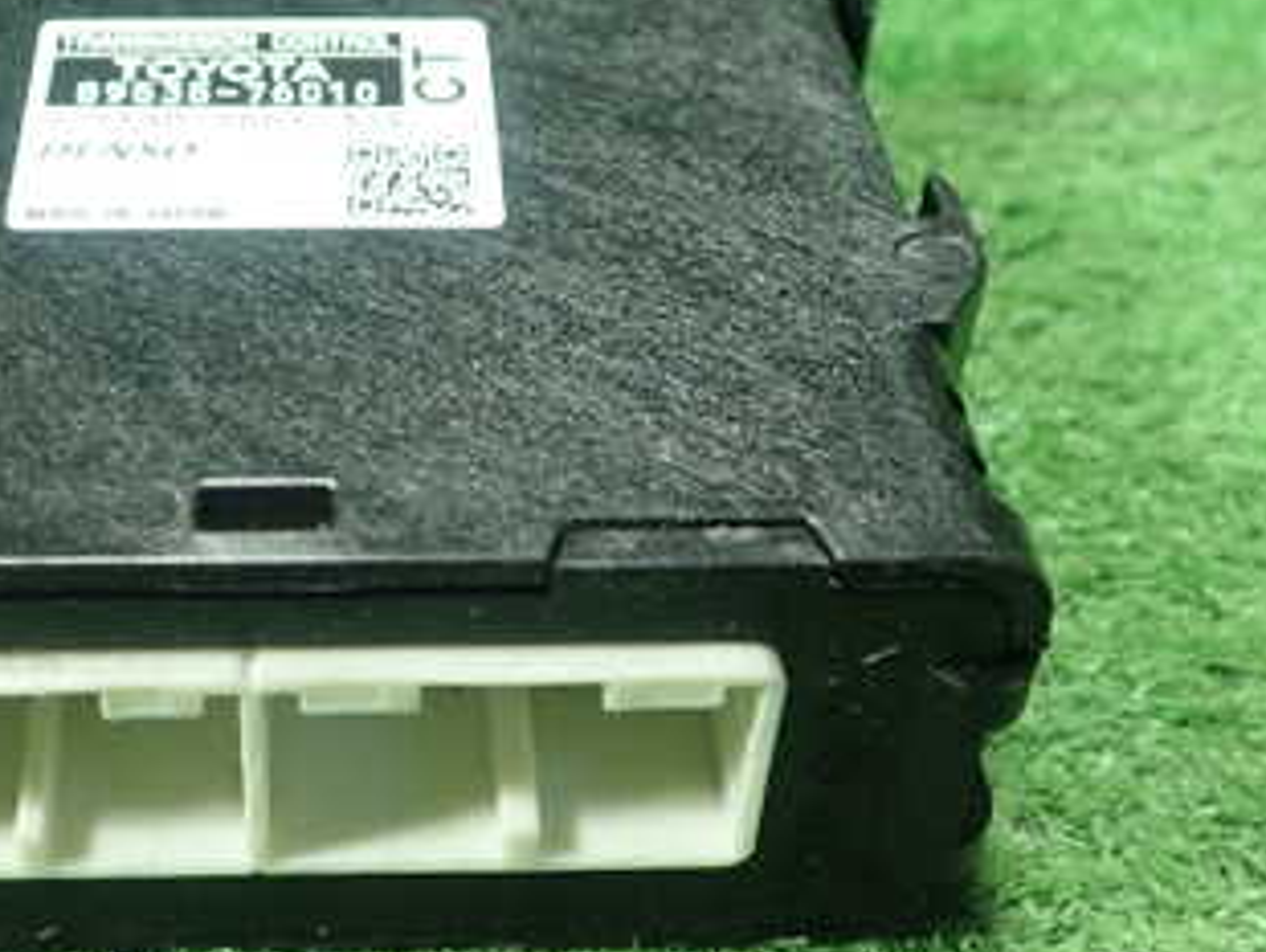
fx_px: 2123
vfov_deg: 25.2
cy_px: 364
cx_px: 355
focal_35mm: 58
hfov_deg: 32.7
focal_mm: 5.5
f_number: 2.3
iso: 640
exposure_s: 1/125
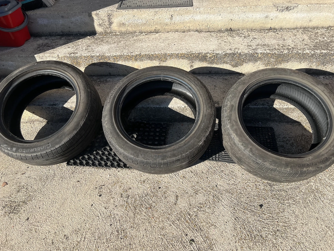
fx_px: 251
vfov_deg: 53.1
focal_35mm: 26
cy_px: 126
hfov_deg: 67.3
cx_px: 167
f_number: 1.5
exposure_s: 1/2915
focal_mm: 5.7
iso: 50
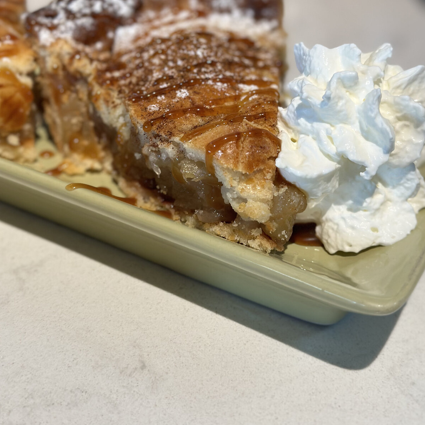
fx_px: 792
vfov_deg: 29.8
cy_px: 141
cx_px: 213
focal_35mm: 57
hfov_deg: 30.0
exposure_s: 1/120
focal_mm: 6.86
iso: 160
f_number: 1.78
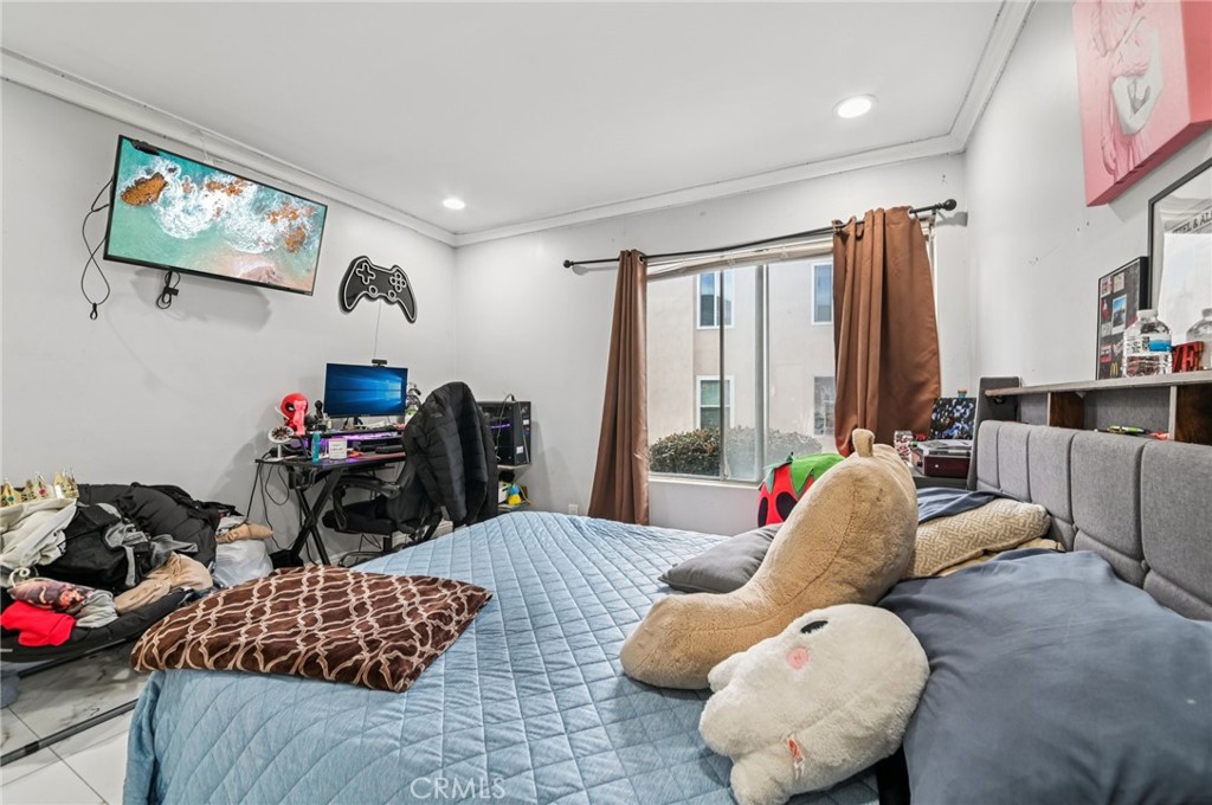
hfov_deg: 104.3
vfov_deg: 81.1
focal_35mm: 14
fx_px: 471
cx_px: 606
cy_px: 402
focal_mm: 14
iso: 250
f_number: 8
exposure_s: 1/8
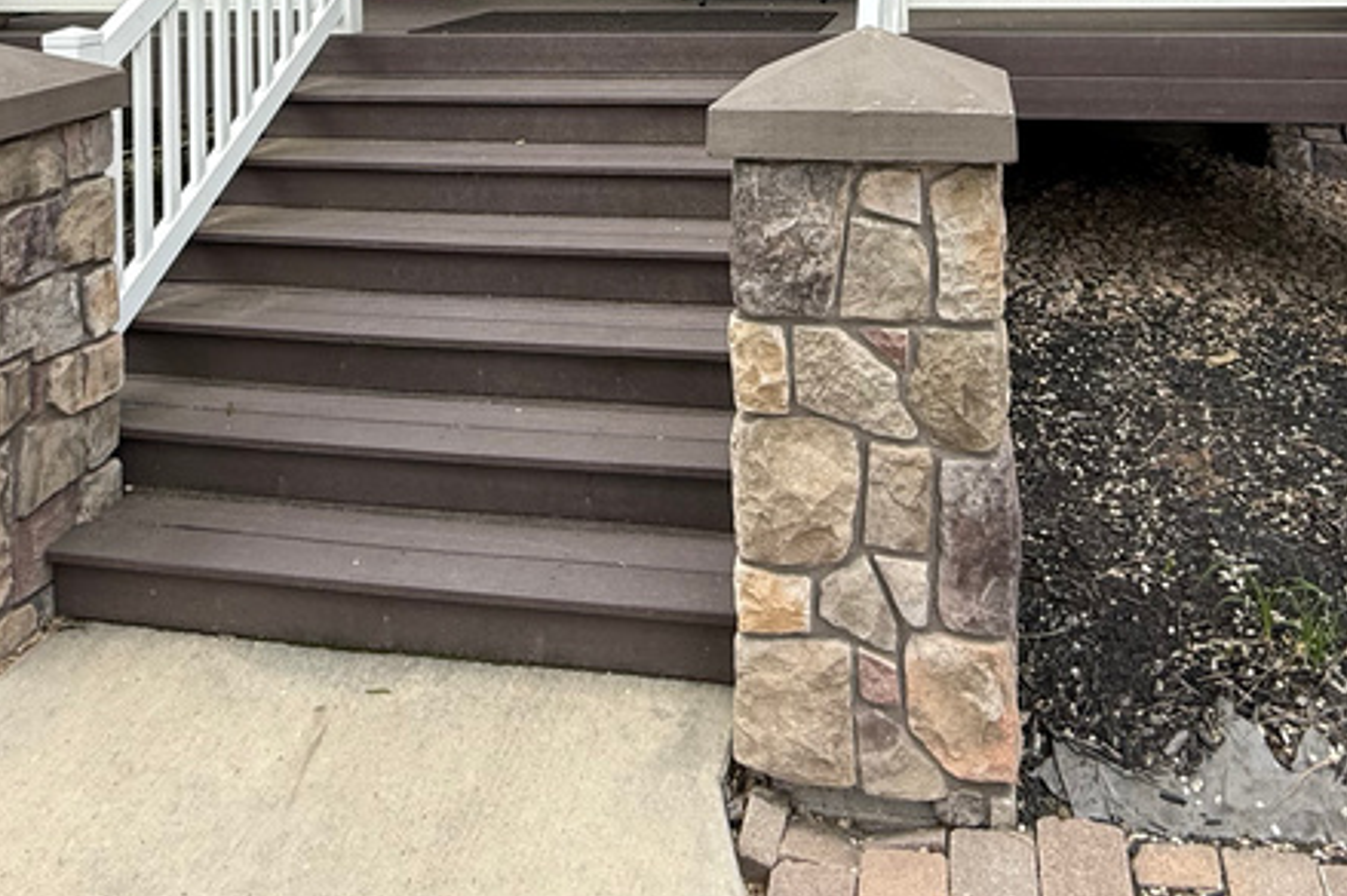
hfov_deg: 55.8
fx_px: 1271
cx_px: 709
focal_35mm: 34
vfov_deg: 33.2
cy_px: -120
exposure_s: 1/607
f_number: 2.2
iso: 50
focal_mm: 2.22
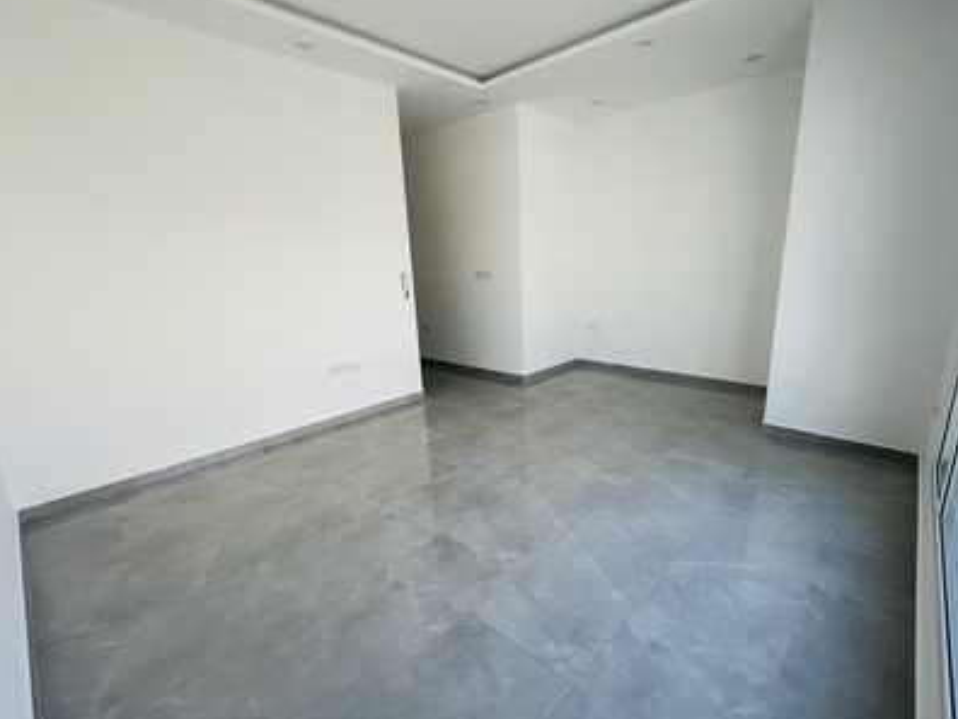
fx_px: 415
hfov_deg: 98.1
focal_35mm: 15
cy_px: 376
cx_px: 507
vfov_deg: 81.7
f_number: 1.8
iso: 40
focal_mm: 1.57
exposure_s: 1/99
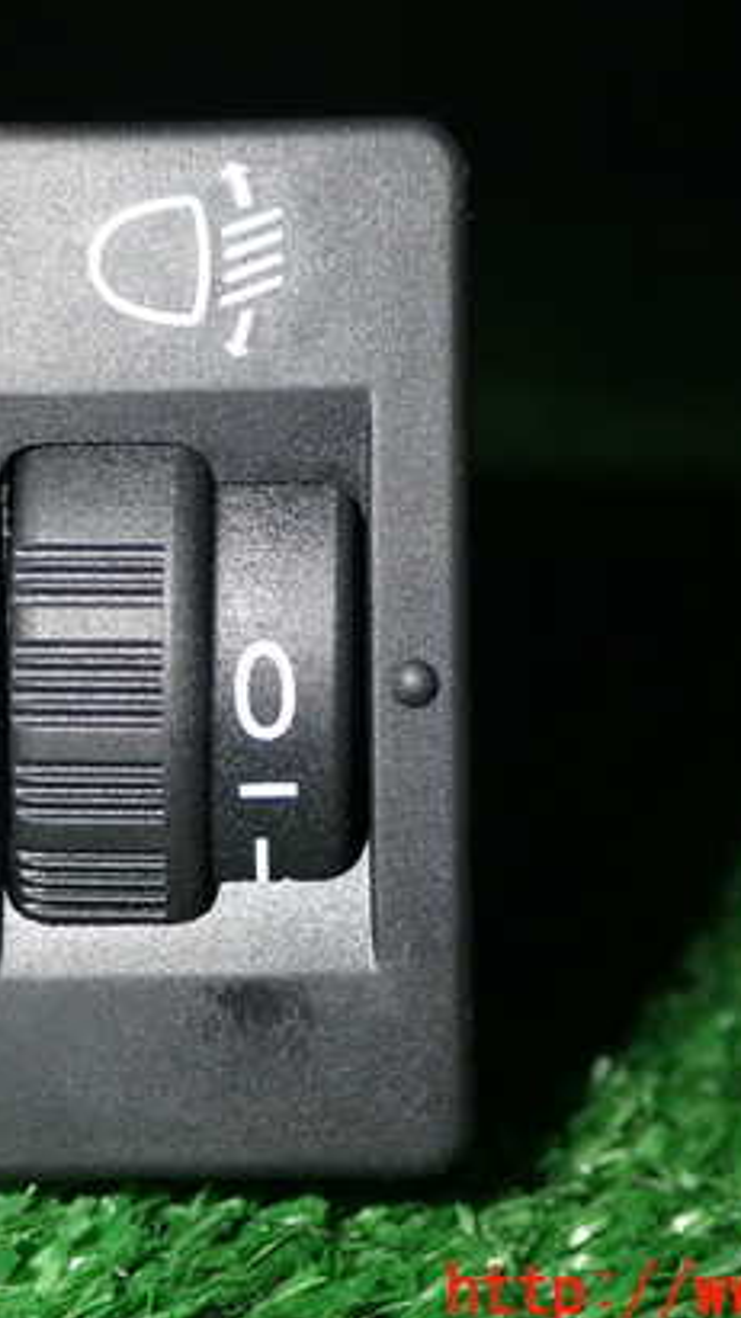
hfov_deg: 17.1
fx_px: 2447
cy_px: 613
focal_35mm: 70
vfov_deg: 30.1
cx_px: 209
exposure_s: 1/40
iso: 200
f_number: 9
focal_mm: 7.84
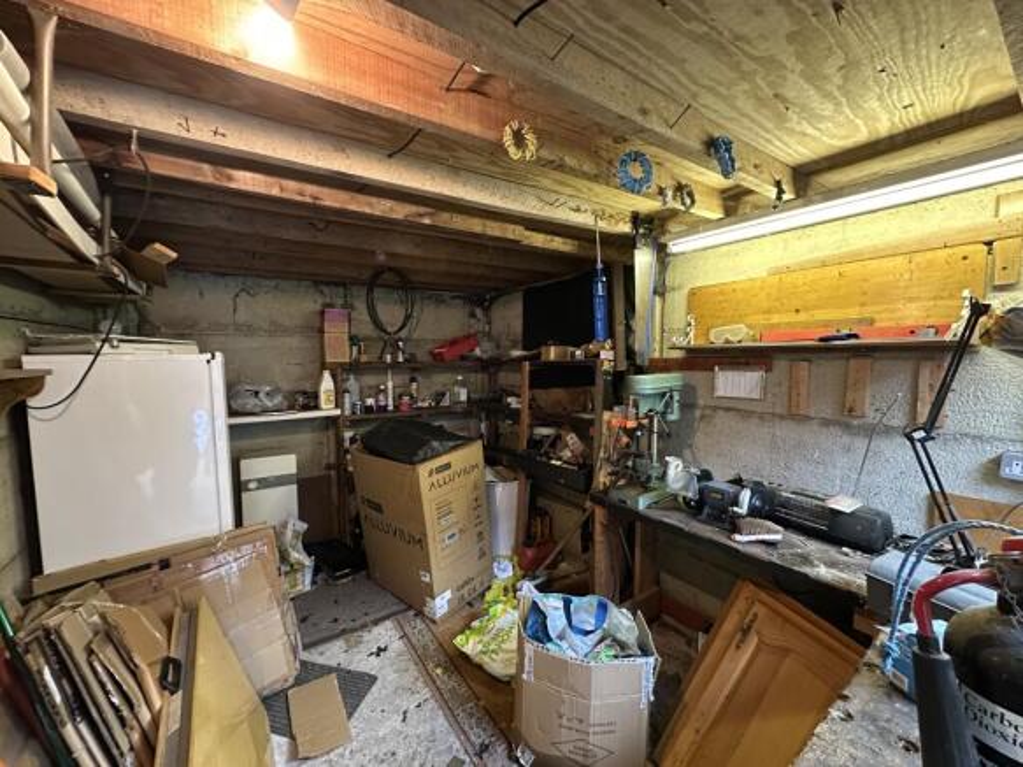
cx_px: 512
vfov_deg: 85.7
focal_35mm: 14
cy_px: 384
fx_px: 414
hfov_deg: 102.1
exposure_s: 1/33
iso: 1000
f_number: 2.2
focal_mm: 2.22
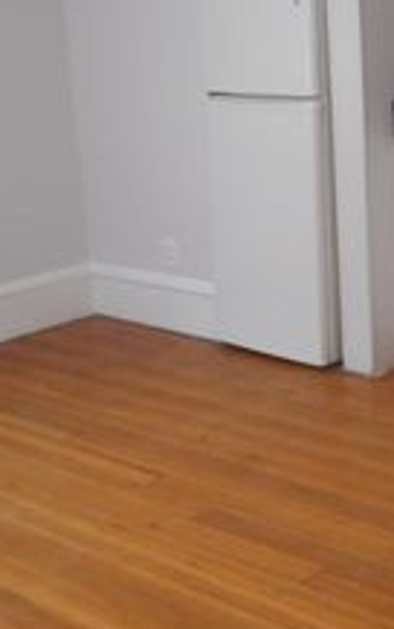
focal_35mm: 61
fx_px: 1046
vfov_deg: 33.2
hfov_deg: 20.7
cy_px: 213
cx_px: 388
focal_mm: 4.5
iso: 400
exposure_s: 1/20
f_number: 3.7
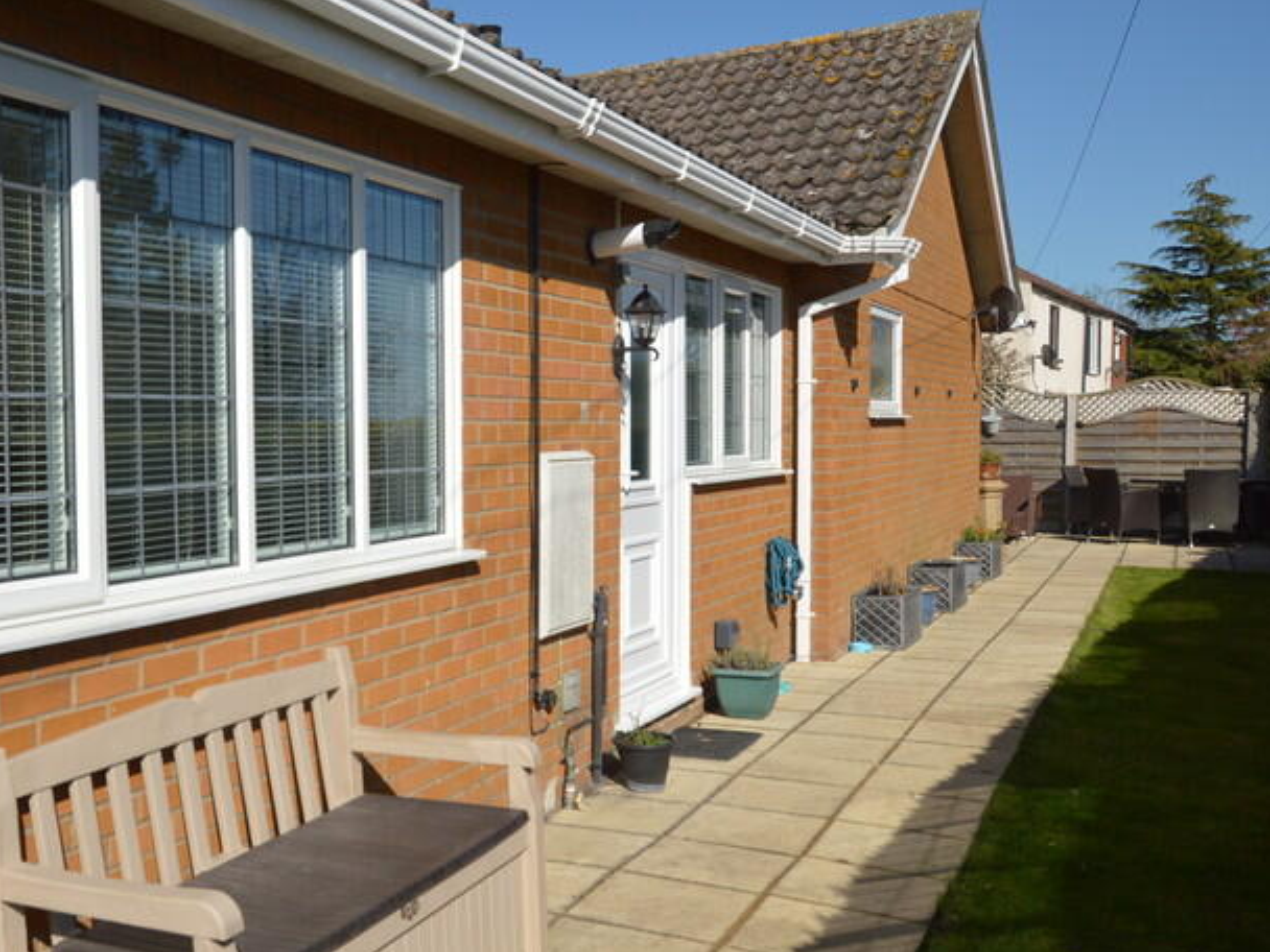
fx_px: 1247
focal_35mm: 34
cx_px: 280
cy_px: 487
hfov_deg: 51.1
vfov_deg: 41.8
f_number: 6.3
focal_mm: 14
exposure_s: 1/1250
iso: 200
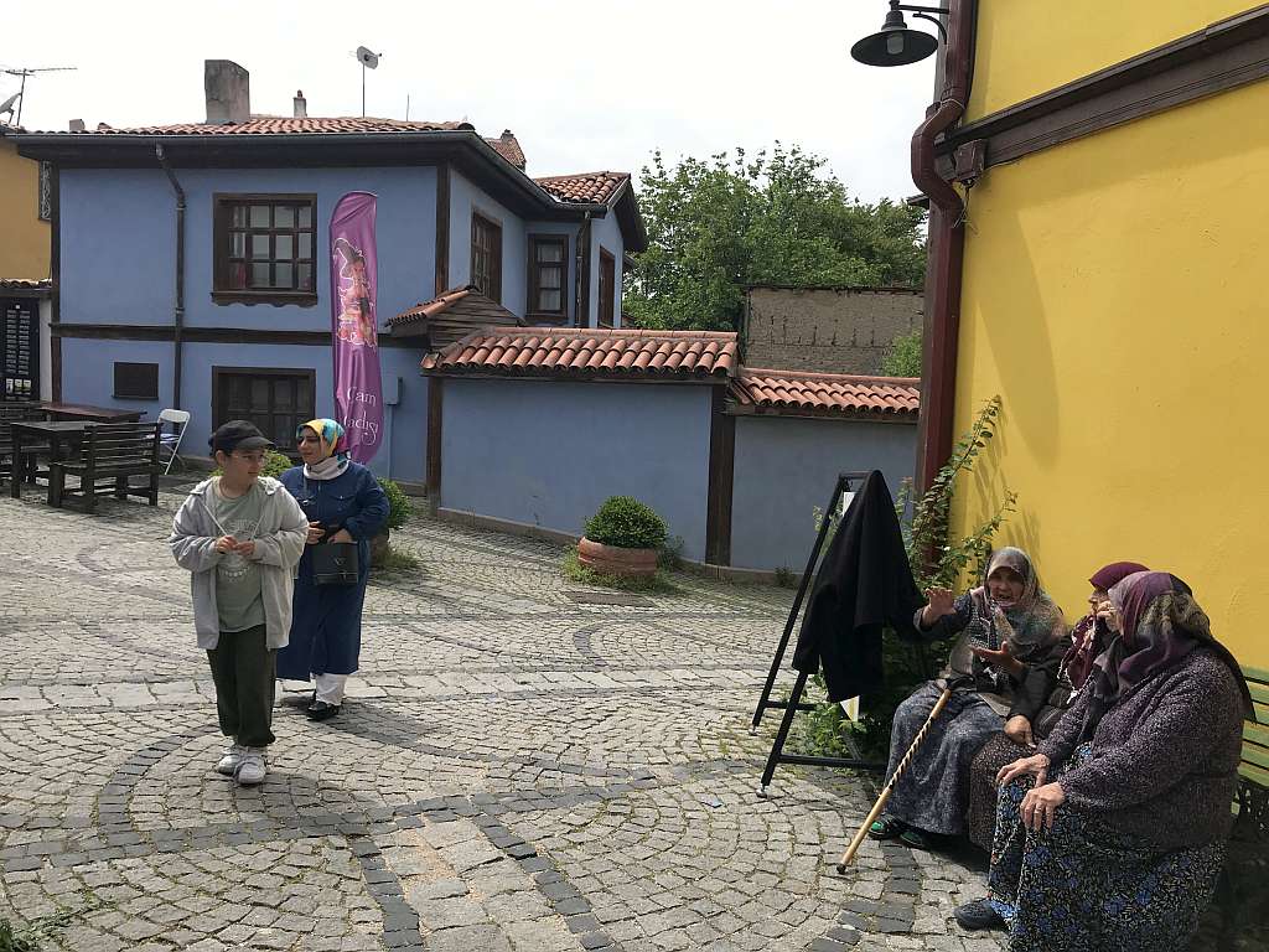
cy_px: 476
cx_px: 634
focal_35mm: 28
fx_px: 1026
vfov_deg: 49.7
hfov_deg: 63.4
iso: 20
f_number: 1.8
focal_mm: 3.99
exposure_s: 1/1570
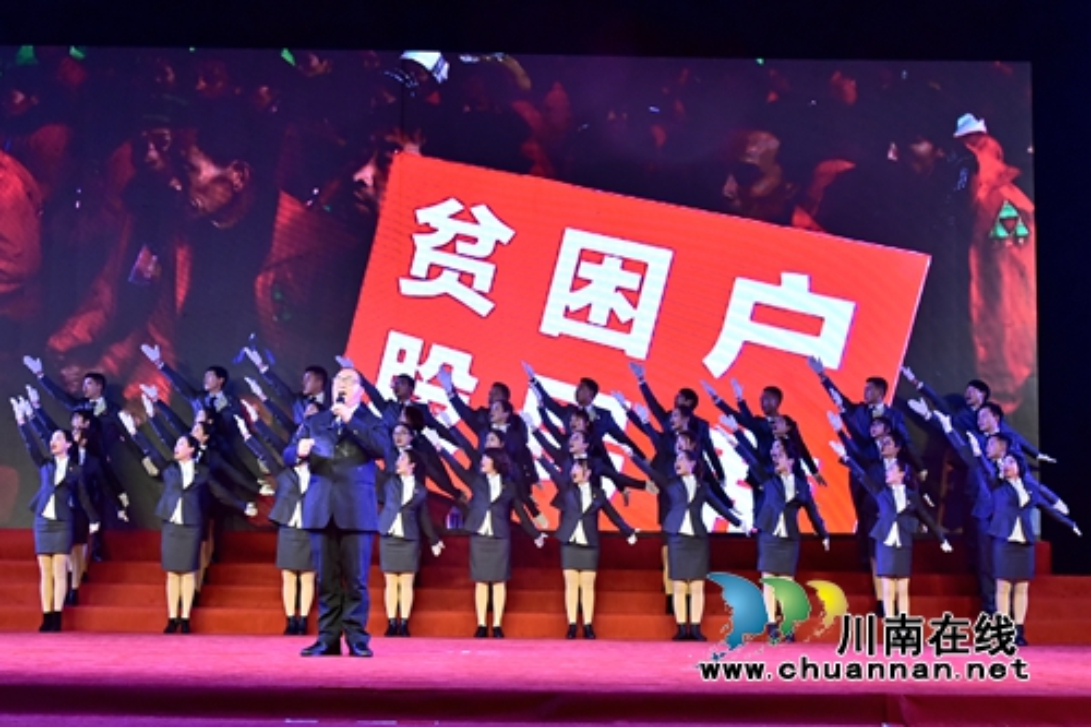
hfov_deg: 41.1
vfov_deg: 28.1
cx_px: 546
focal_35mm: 48
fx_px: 1454
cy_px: 364
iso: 4000
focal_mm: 48
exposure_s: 1/200
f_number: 8
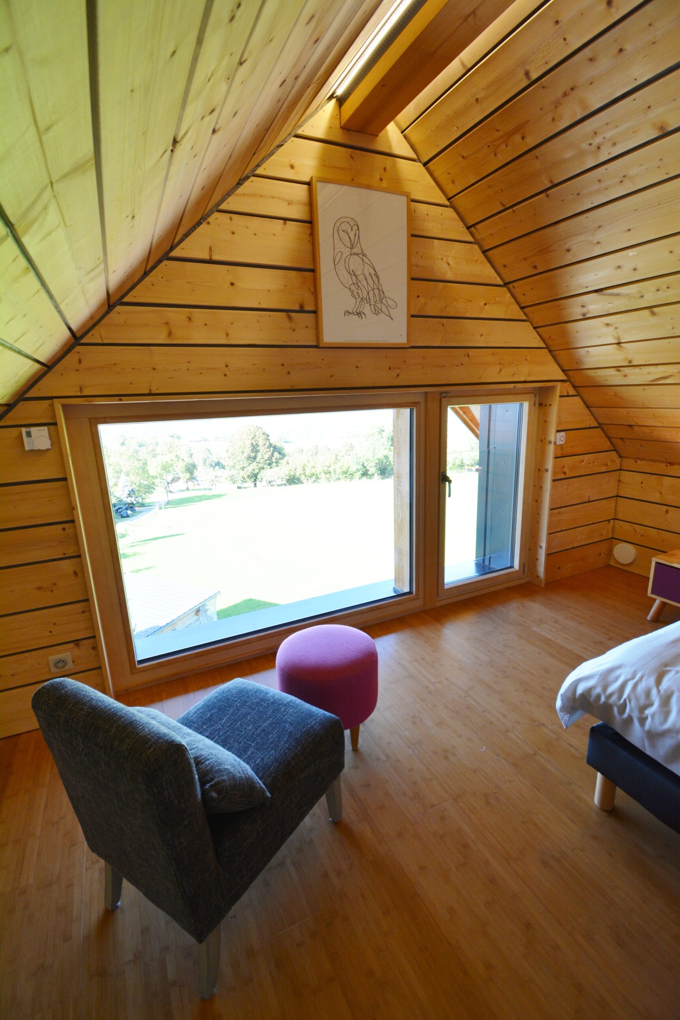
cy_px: 510
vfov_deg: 100.4
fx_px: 425
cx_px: 340
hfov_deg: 77.3
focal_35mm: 15
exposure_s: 1/60
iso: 400
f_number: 7.1
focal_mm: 10
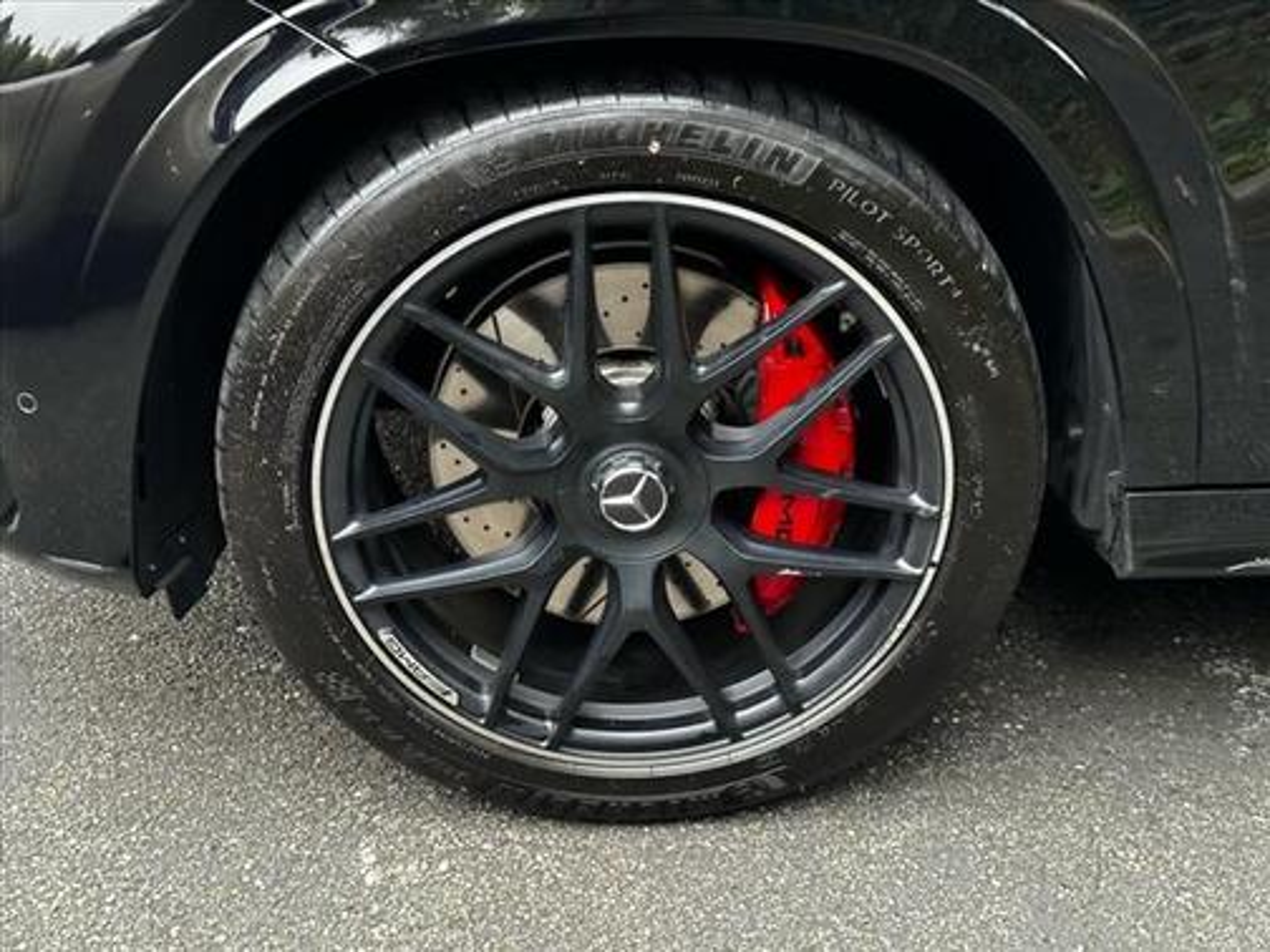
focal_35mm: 48
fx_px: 1761
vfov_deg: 30.3
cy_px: 476
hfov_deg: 39.7
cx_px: 635
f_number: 1.78
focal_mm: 6.76
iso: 500
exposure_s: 1/32
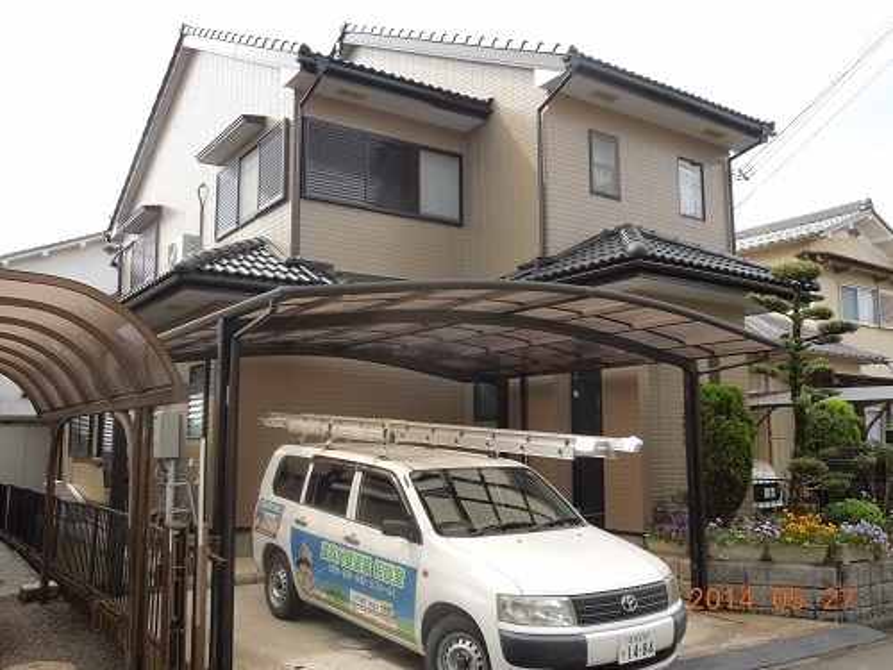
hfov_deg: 58.4
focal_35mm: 31
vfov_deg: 45.4
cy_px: 335
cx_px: 446
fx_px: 800
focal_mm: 5.6
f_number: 3.6
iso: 100
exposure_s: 1/250
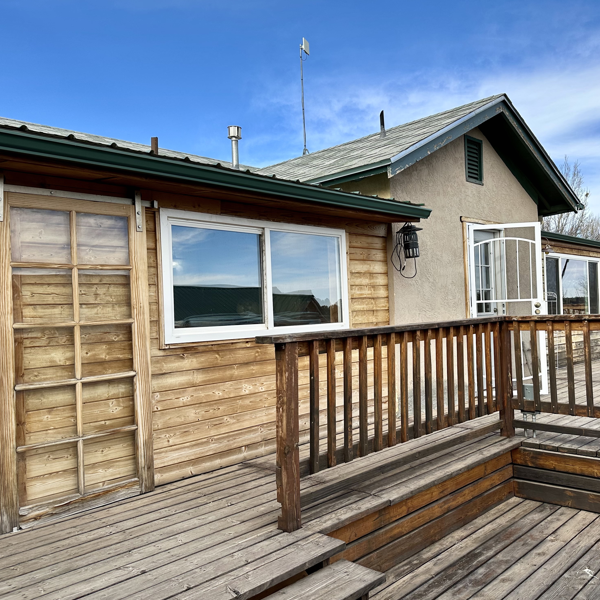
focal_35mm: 29
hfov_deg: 55.2
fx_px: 569
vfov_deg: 55.6
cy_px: 296
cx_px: 362
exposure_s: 1/1949
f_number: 1.78
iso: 80
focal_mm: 6.86
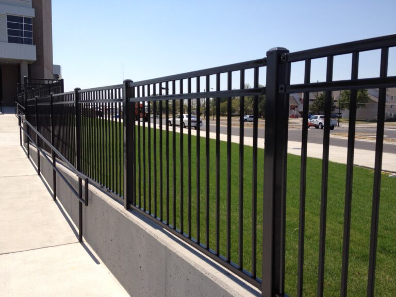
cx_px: 198
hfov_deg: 52.6
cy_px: 148
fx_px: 400
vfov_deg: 40.7
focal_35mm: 35
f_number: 2.4
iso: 64
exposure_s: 1/1727
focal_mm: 4.28
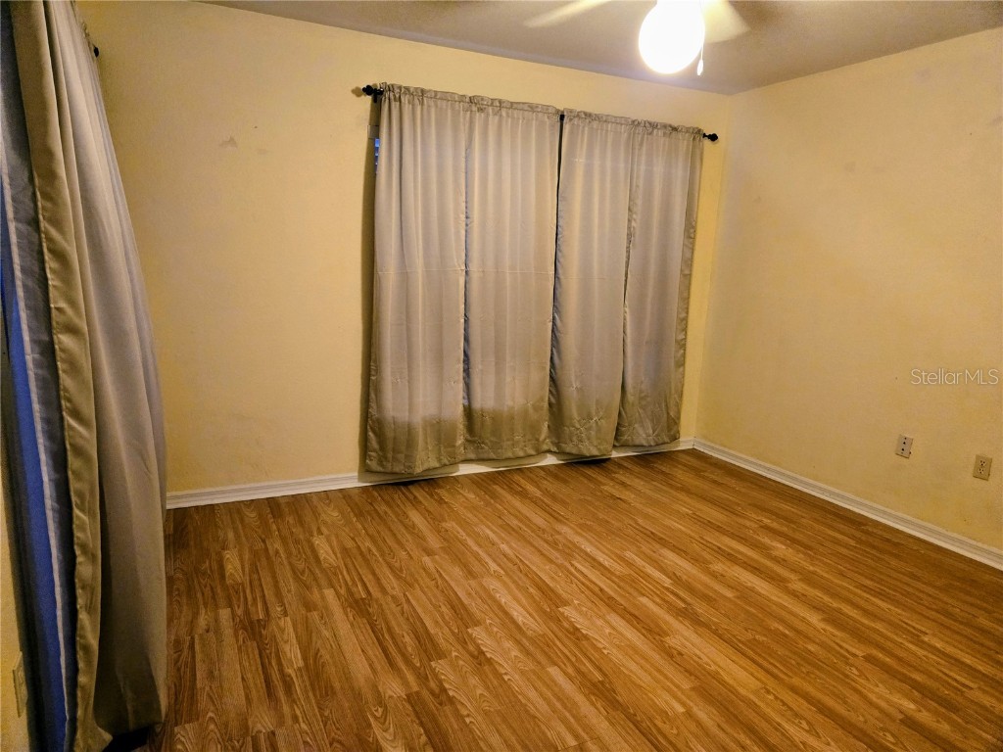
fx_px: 666
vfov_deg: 58.9
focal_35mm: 23
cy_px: 376
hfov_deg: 73.9
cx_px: 502
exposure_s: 1/120
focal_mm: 5.4
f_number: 1.8
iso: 800
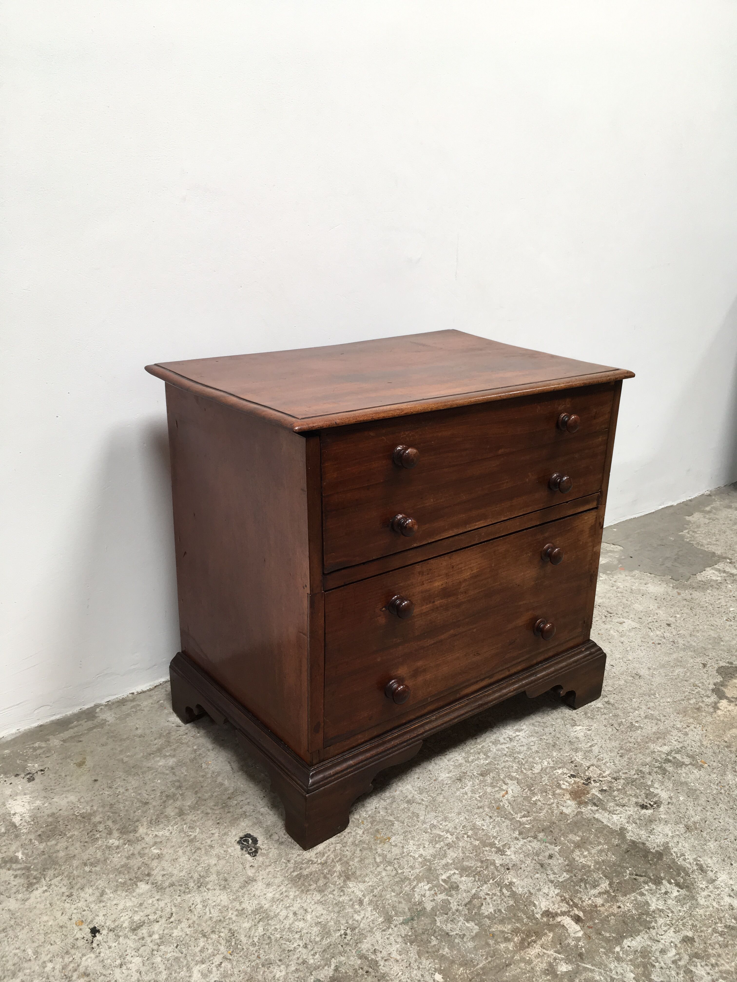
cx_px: 368
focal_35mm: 29
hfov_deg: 48.2
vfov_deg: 61.7
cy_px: 491
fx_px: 823
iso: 32
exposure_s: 1/100
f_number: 2.2
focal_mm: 4.15
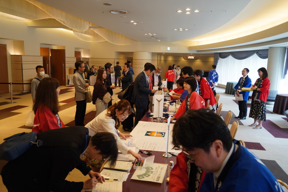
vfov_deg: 46.4
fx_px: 224
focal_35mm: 28
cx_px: 144
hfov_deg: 65.5
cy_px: 96
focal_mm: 28
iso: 500
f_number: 5.6
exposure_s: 1/30
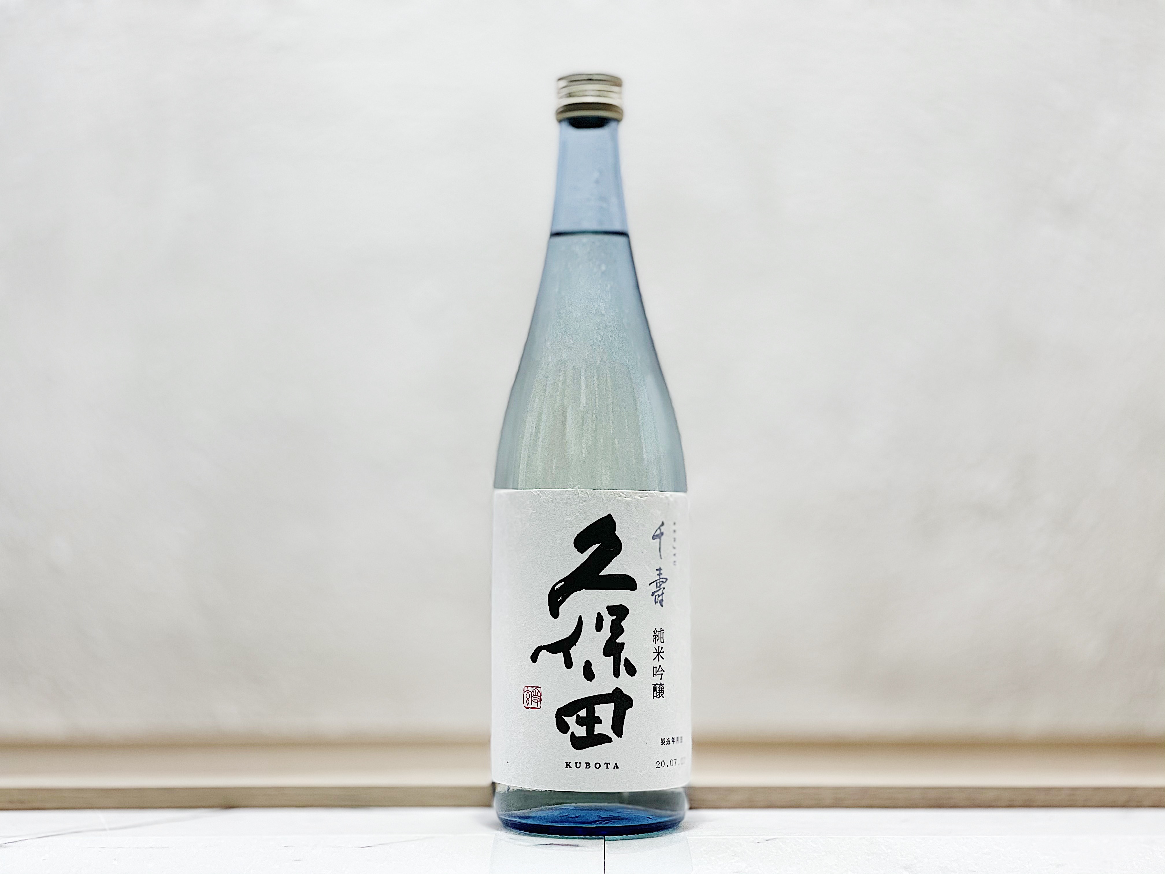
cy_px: 437
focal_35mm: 52
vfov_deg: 28.0
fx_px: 1750
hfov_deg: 36.8
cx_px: 582
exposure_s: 1/100
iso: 100
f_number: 2
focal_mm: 6
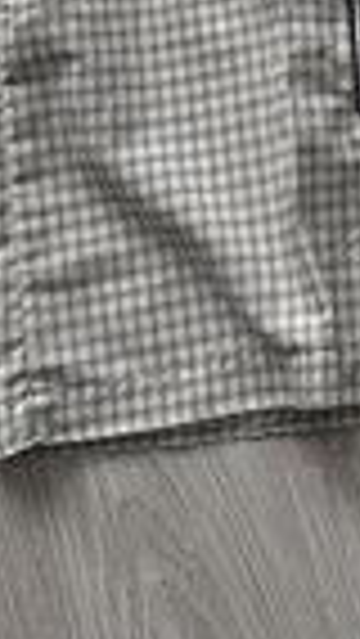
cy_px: -268
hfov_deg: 11.7
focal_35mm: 98
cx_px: 594
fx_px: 1661
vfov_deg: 19.5
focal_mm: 6.76
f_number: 1.78
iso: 200
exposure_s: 1/121
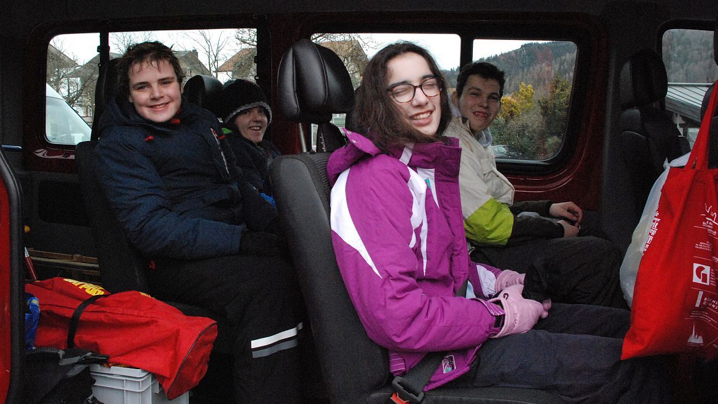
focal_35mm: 32
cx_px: 362
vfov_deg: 36.6
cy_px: 174
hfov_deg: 61.0
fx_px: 609
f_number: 10
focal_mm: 20
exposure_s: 1/400
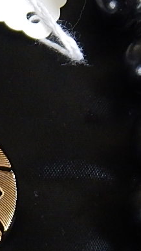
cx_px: -194
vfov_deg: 10.9
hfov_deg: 6.0
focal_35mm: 193
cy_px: 310
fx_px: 1284
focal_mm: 7.7
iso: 400
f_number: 3.6
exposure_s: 1/60
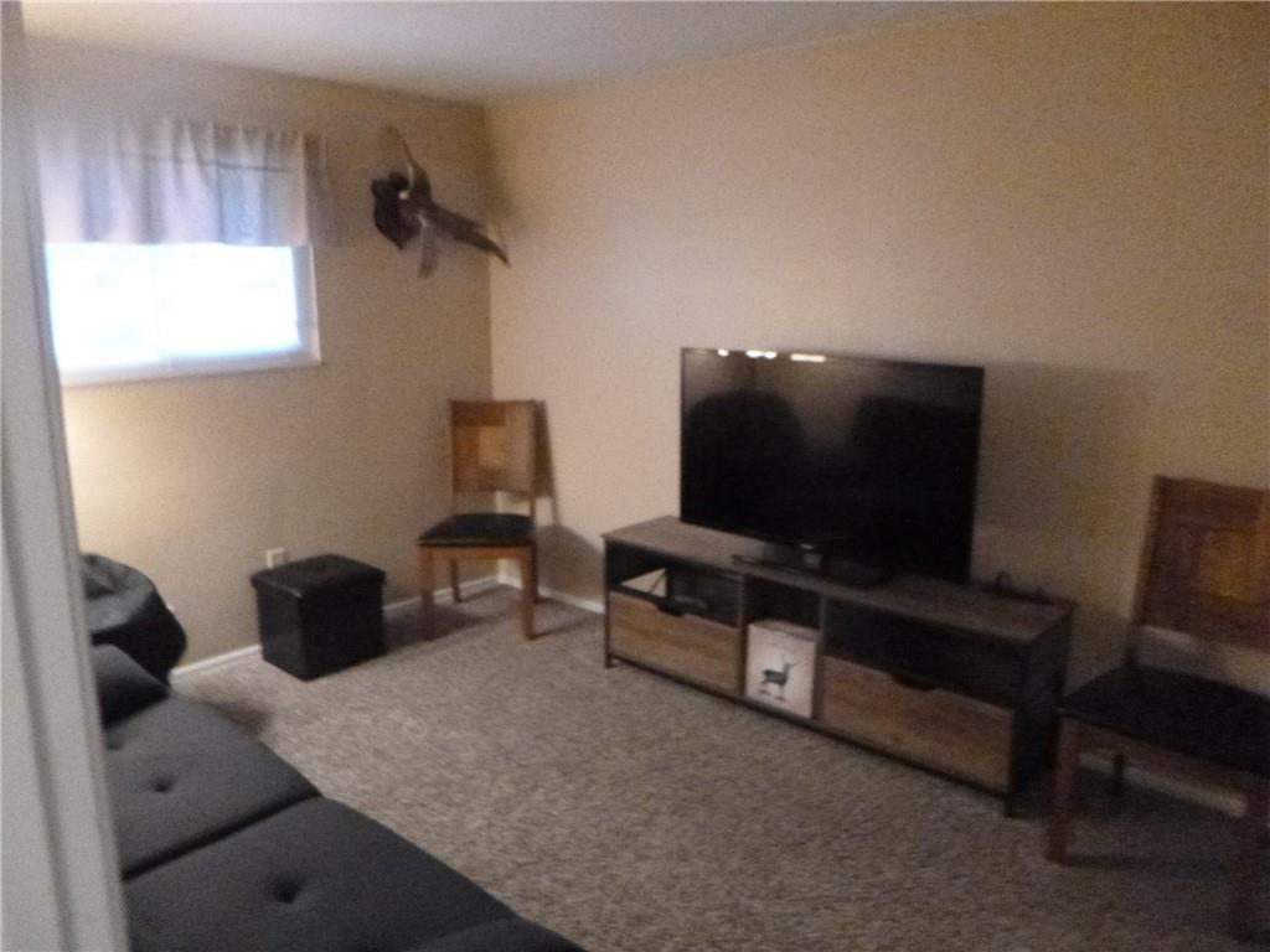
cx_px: 635
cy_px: 476
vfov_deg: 54.9
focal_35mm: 25
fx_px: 917
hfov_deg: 69.4
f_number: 3.9
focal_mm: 4.5
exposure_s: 1/15
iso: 1600
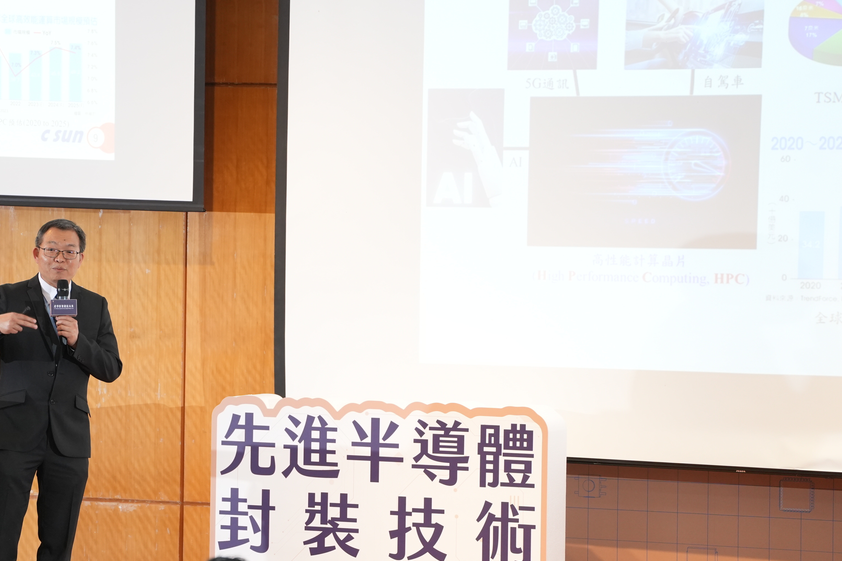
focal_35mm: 270
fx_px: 6315
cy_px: 407
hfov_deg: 7.6
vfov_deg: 5.1
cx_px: 235
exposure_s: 1/250
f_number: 3.2
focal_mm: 180
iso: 1250
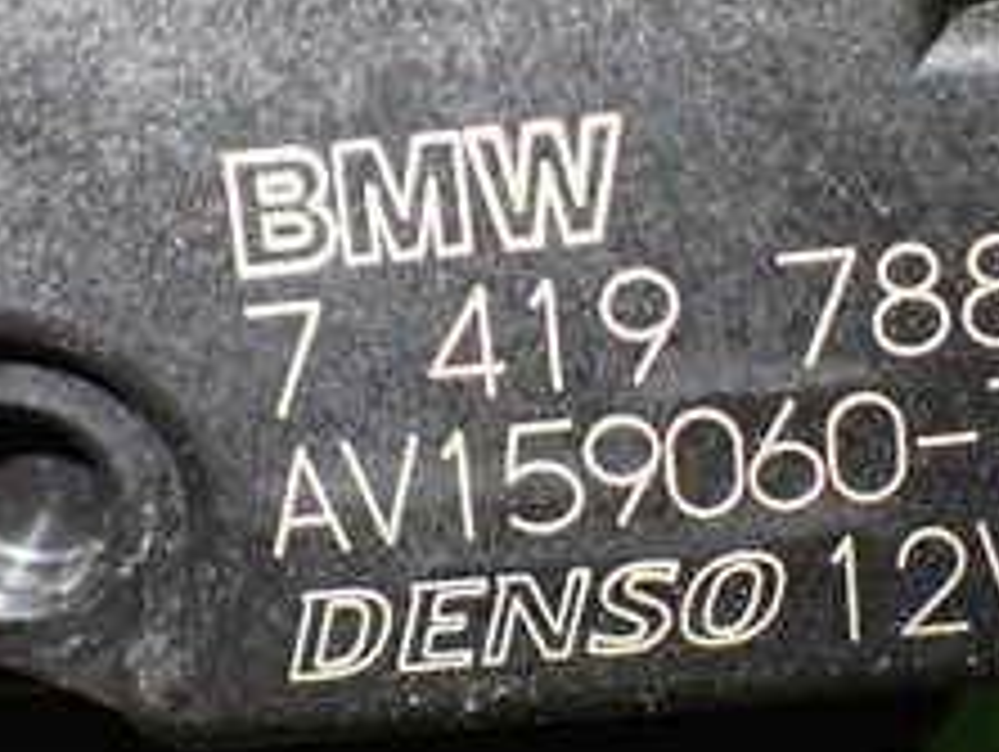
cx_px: 662
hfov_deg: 24.0
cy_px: 356
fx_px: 2340
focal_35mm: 81
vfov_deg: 18.2
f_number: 2.3
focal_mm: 5.4
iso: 800
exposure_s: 1/100
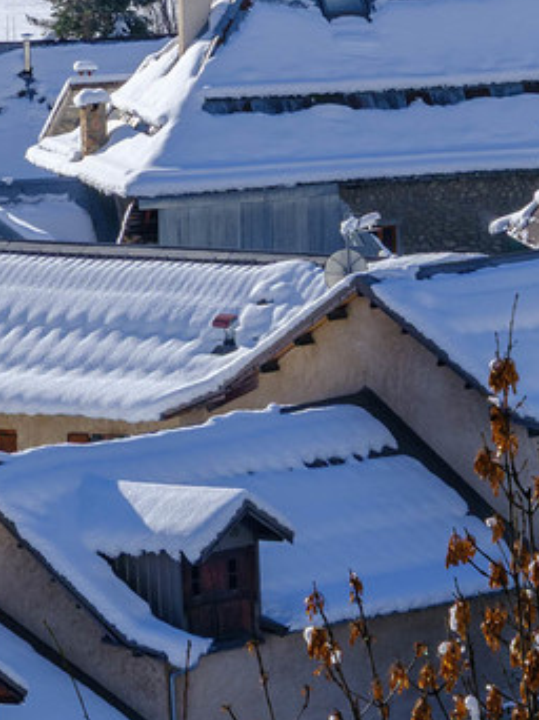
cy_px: -180
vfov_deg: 3.2
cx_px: -229
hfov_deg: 2.4
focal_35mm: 624
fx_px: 12971
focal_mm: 126
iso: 320
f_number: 16
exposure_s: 1/200
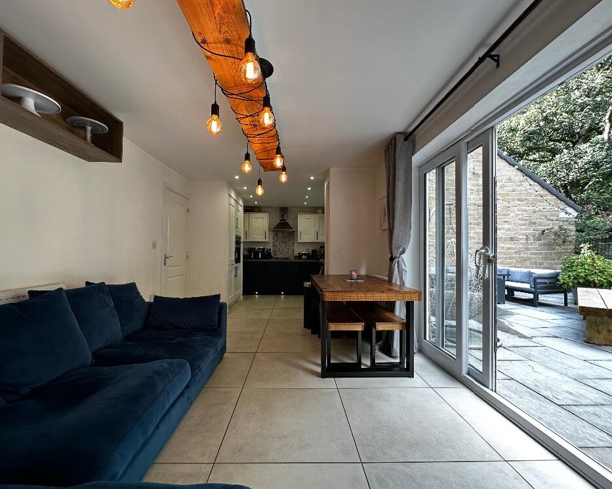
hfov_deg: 96.8
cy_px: 249
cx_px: 298
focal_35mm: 15
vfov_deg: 84.0
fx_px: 272
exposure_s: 1/100
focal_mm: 2.22
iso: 125
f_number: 2.2
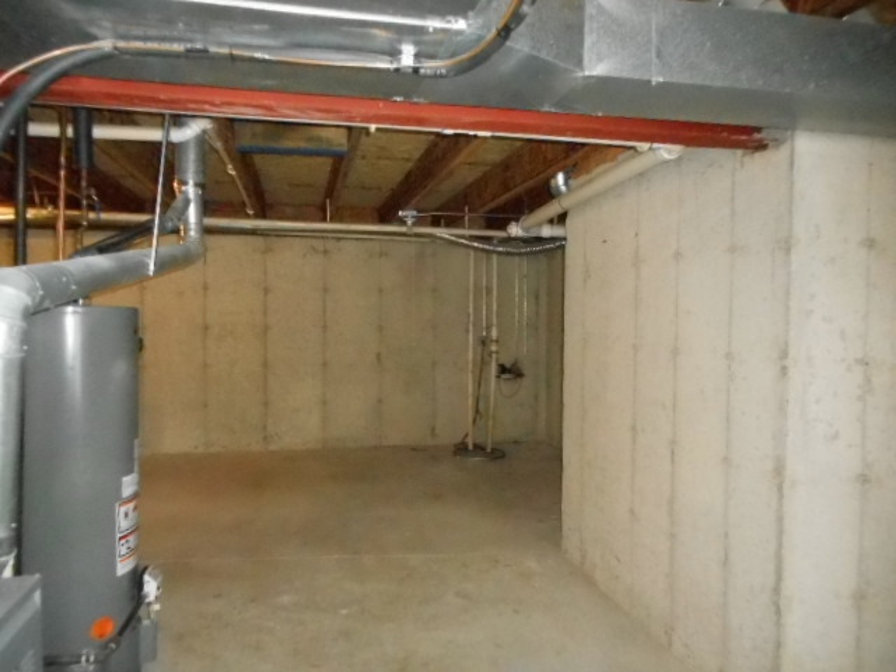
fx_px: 647
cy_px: 336
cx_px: 448
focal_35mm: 25
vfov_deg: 54.9
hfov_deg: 69.4
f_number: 3.7
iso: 1250
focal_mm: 4.5
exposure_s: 1/25
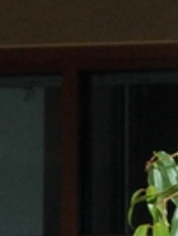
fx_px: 6916
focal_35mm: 1012
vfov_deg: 2.0
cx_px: 533
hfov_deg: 1.5
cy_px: 396
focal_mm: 92
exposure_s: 1/320
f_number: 9
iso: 400
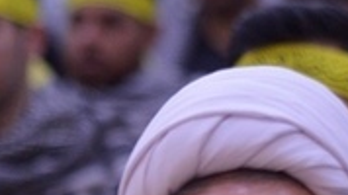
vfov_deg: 2.1
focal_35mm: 573
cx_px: 698
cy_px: 285
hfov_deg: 3.7
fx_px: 5286
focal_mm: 122
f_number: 3.2
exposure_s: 1/100
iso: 2000
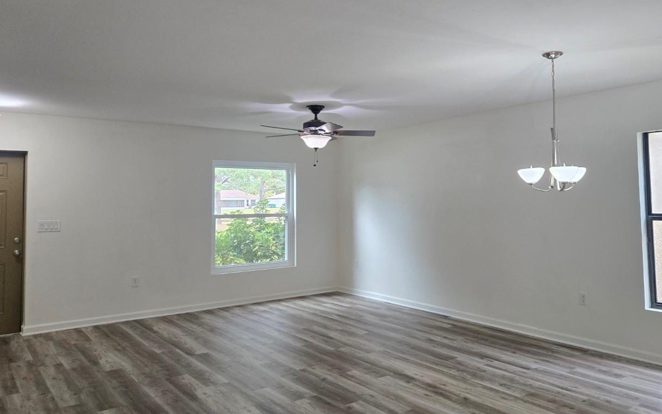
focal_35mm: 29
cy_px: 174
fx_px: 523
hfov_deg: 64.4
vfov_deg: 43.0
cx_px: 374
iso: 250
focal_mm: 5.4
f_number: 1.8
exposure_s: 1/120
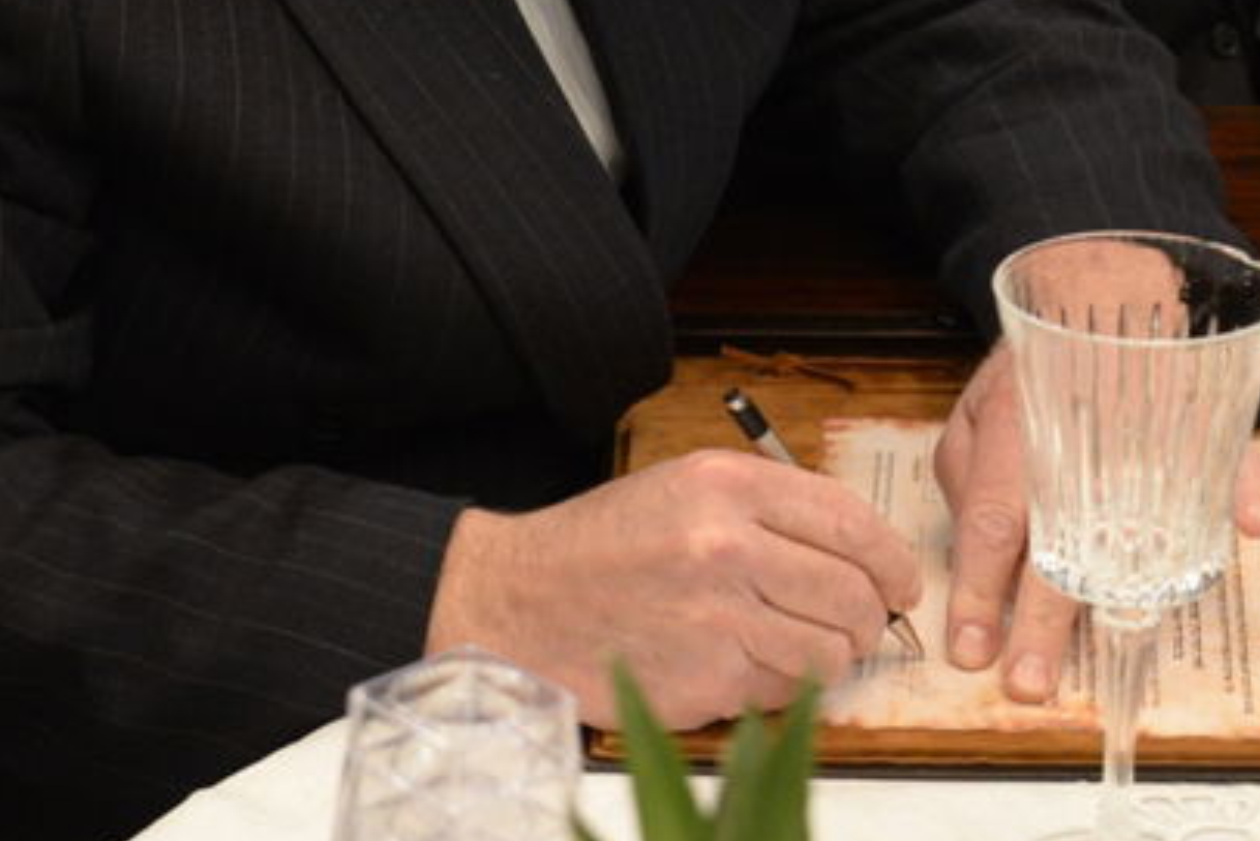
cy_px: 23
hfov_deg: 16.9
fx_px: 4236
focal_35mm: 121
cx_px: 664
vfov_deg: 11.2
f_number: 5.6
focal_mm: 48
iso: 2000
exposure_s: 1/40
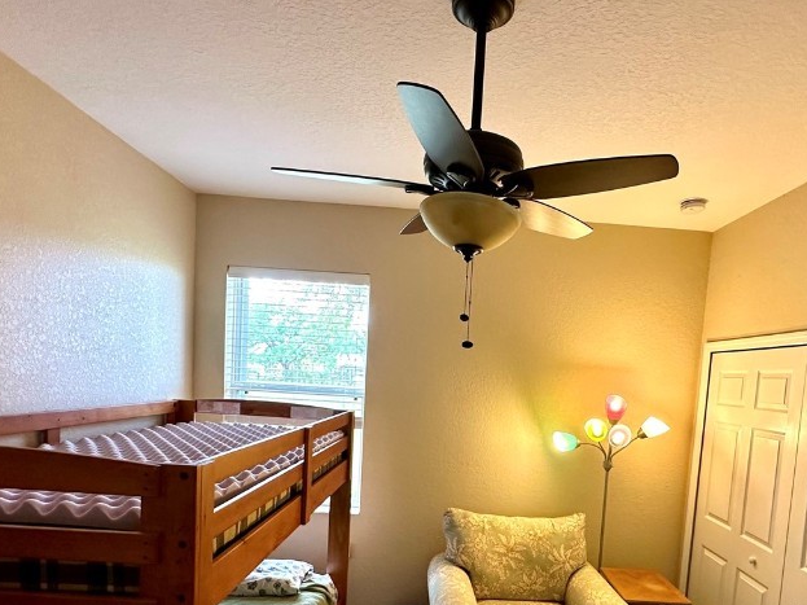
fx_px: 536
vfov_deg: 57.0
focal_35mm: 23
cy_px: 422
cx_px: 459
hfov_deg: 73.6
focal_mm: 2.22
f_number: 2.2
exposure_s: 1/120
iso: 200
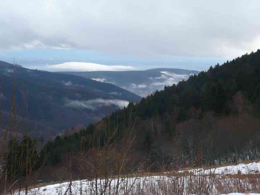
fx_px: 451
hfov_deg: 32.2
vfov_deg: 24.4
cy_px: 98
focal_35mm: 60
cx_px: 130
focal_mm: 6.6
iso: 100
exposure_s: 1/80
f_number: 3
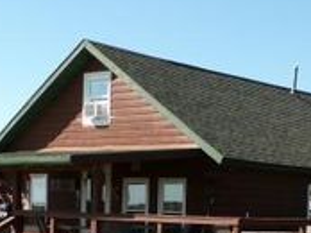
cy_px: 252
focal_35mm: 92
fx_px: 825
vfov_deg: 15.6
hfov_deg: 21.1
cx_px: 248
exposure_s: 1/400
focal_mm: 5.8
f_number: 4.8
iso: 100
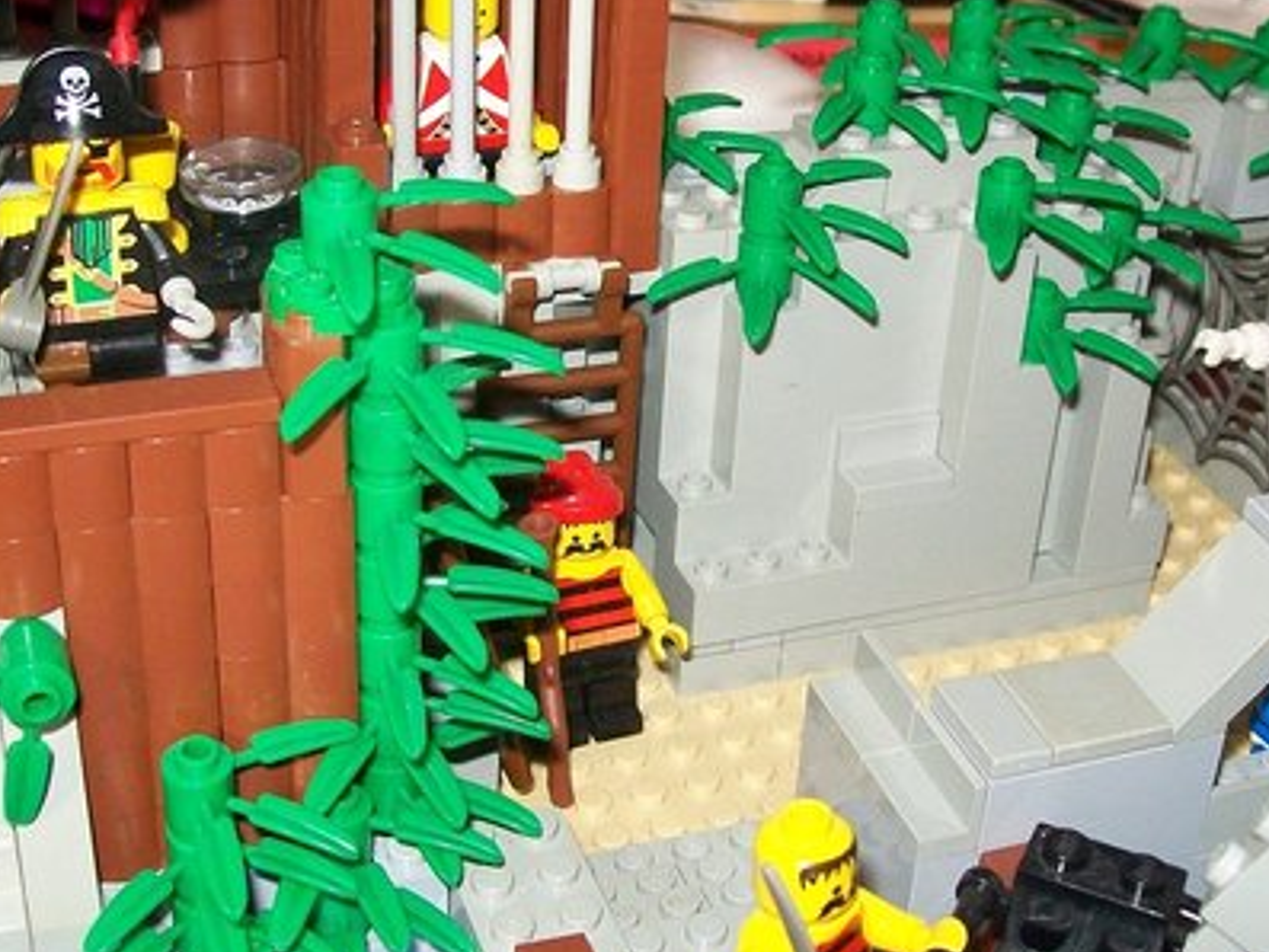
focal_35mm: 58
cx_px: 687
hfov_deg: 33.2
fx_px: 2127
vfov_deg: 25.2
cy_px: 383
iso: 160
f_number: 2.7
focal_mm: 6
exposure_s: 1/60
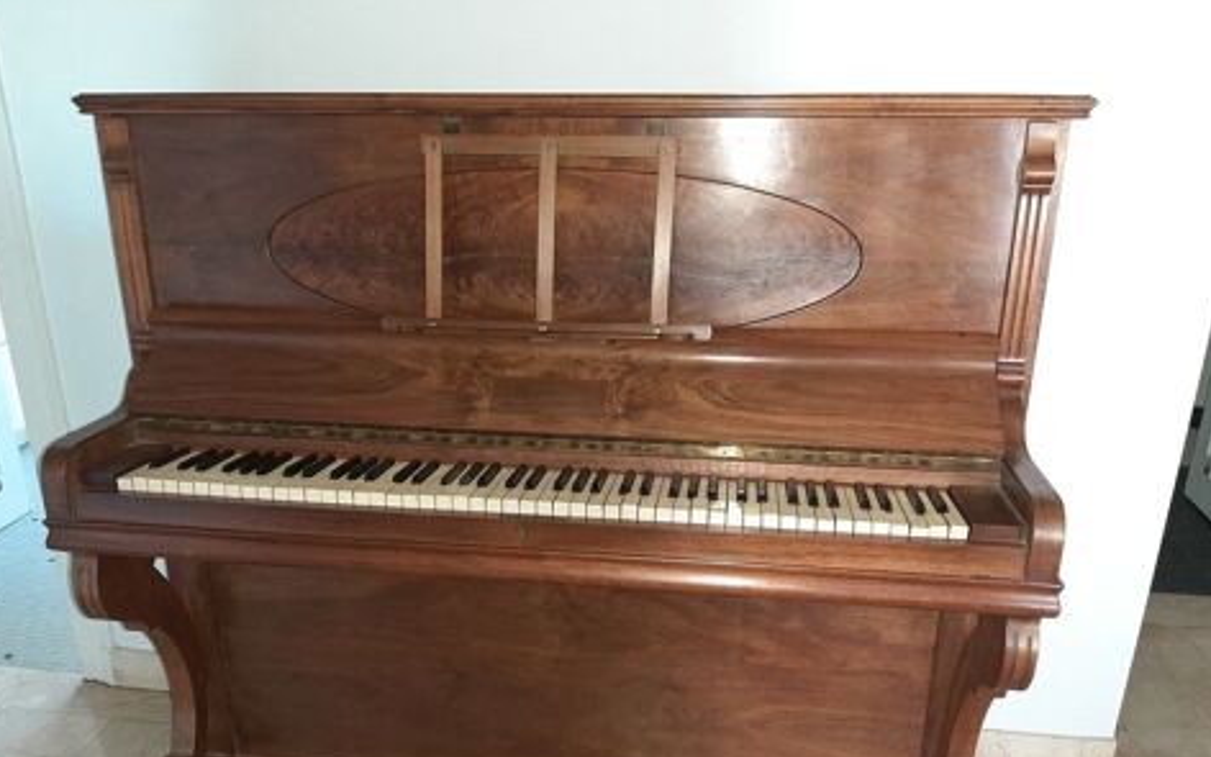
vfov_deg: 44.3
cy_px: 452
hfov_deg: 66.5
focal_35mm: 28
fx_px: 924
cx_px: 600
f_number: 1.7
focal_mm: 3.93
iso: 400
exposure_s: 1/20
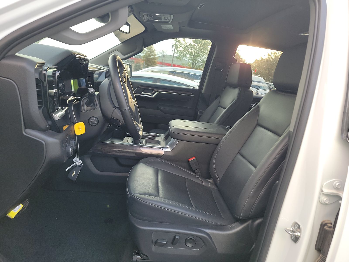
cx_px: 174
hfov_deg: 71.6
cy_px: 131
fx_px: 242
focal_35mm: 24
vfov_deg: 56.8
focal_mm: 6.7
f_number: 1.8
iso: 118
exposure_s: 1/59
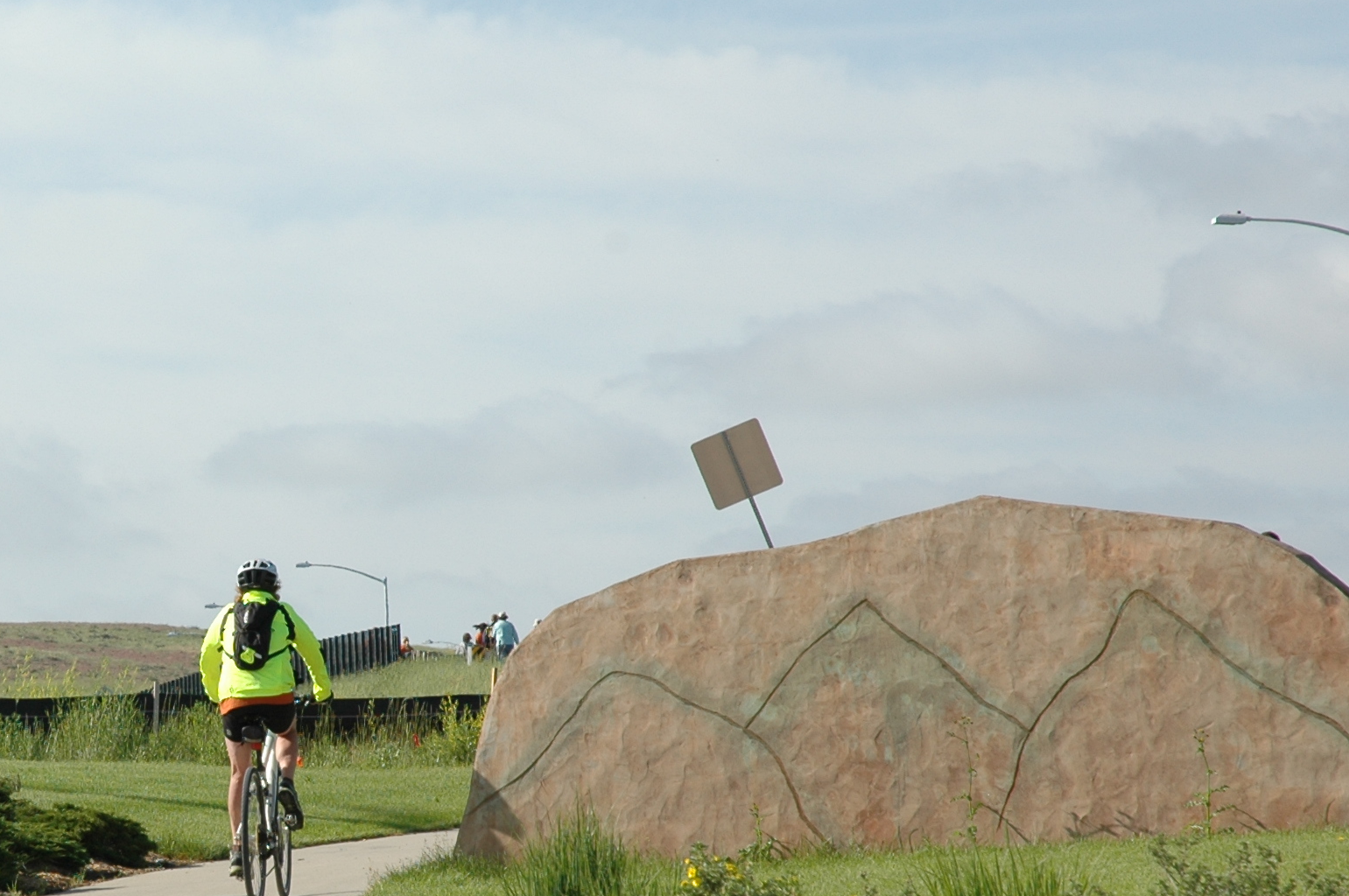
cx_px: 131
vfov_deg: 6.7
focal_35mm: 205
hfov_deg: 10.0
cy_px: 662
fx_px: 7674
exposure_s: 1/320
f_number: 9
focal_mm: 70
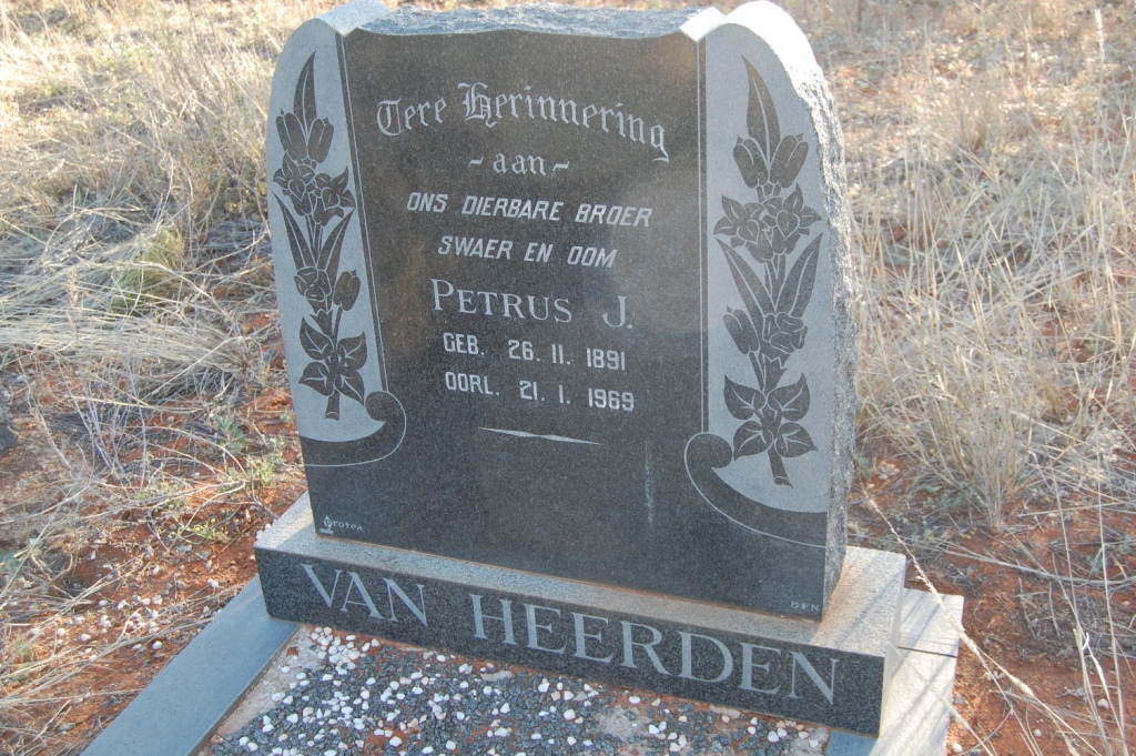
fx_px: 1135
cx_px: 568
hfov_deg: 53.2
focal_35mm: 36
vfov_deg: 36.8
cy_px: 378
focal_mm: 24
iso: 400
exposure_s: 1/100
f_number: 5
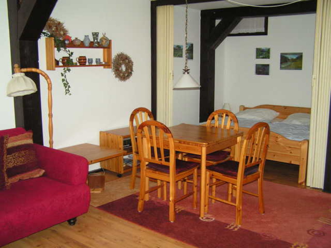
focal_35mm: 38
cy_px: 124
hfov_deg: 49.0
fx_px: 363
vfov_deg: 37.7
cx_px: 166
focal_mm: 6.3
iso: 200
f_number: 2.8
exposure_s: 1/40
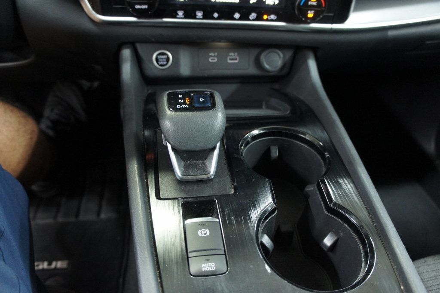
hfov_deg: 67.4
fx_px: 330
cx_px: 220
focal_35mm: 27
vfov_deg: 47.9
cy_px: 146
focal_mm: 18
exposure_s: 1/10
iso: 1600
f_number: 3.5
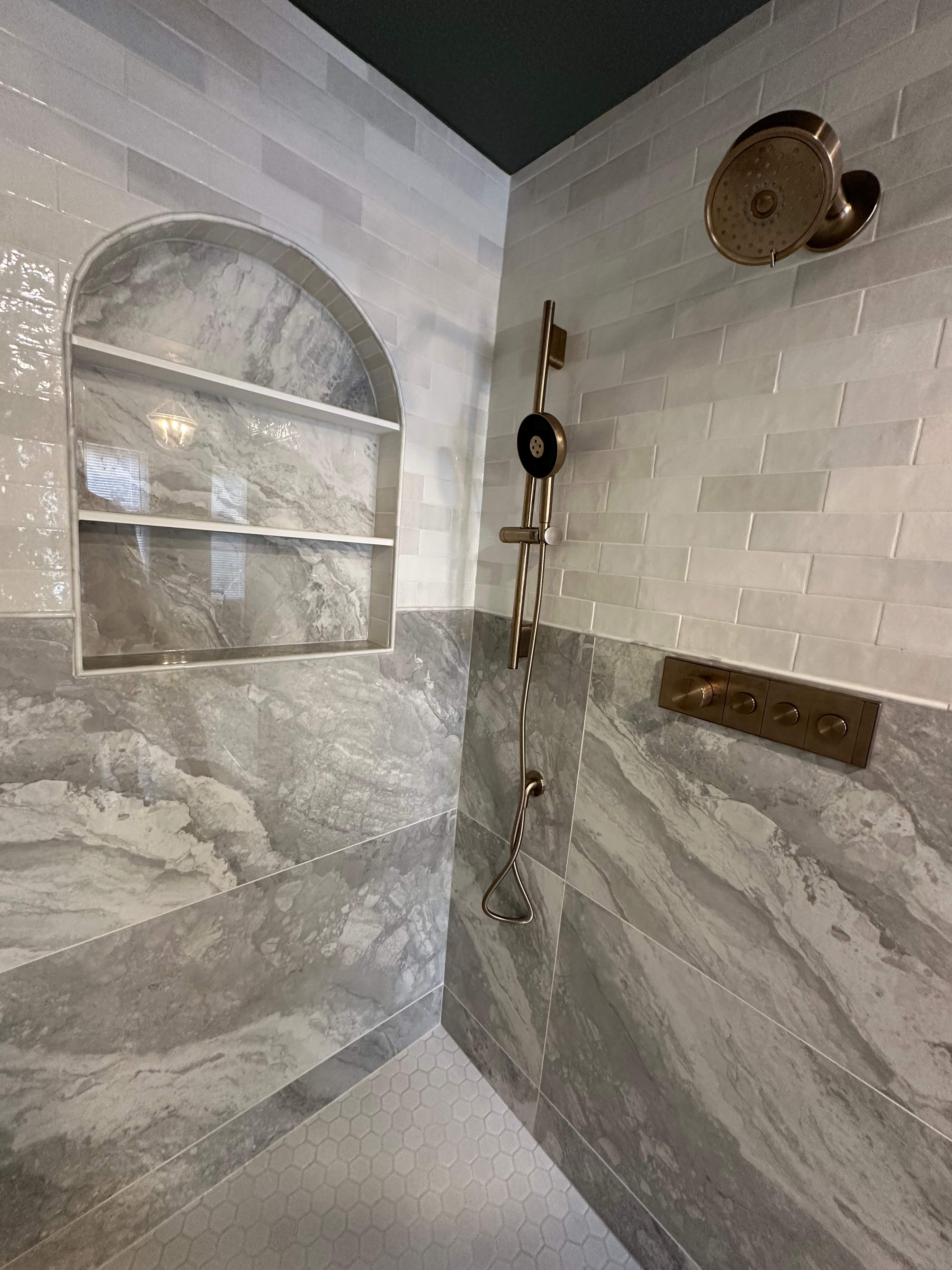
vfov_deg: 102.1
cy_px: 635
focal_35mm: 14
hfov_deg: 85.7
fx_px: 513
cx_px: 476
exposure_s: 1/60
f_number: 2.2
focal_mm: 2.22
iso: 320
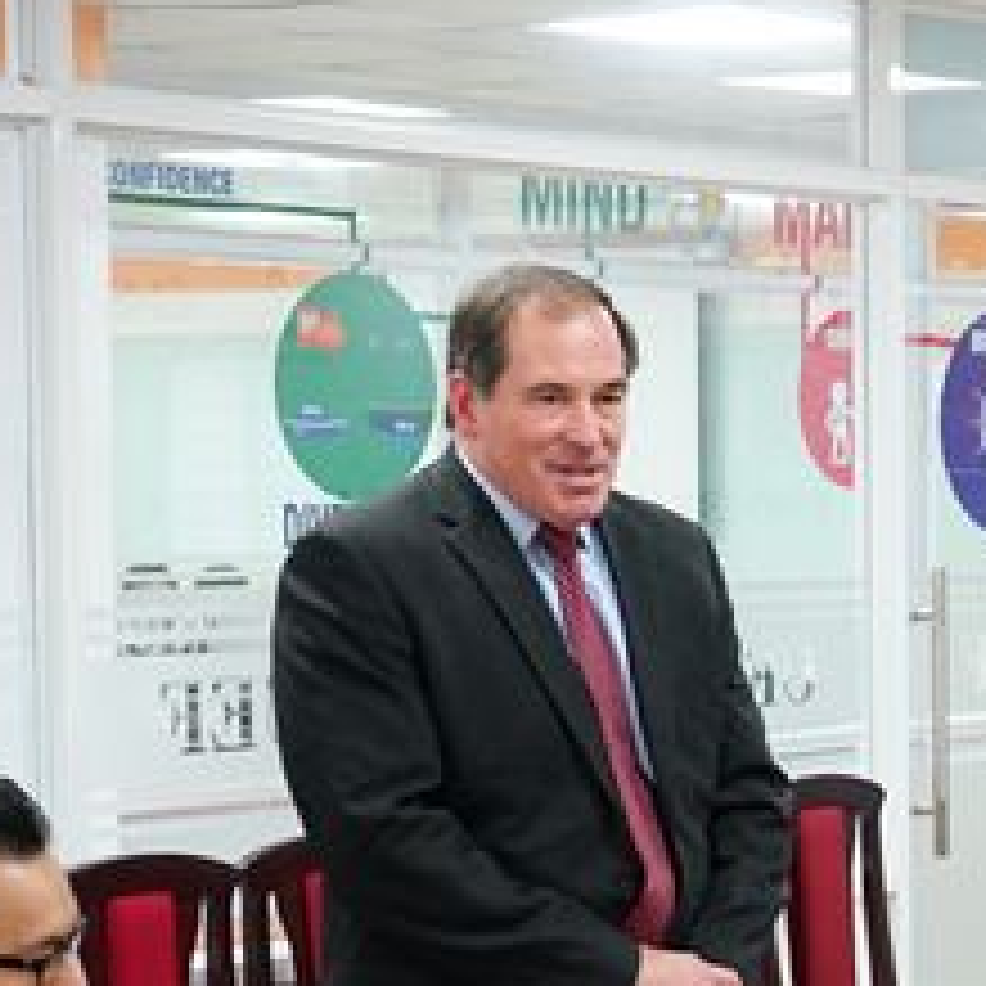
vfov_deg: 14.0
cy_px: 790
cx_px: 1378
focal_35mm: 124
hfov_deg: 13.4
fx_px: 3996
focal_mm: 40
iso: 3200
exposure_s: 1/125
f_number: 4.5
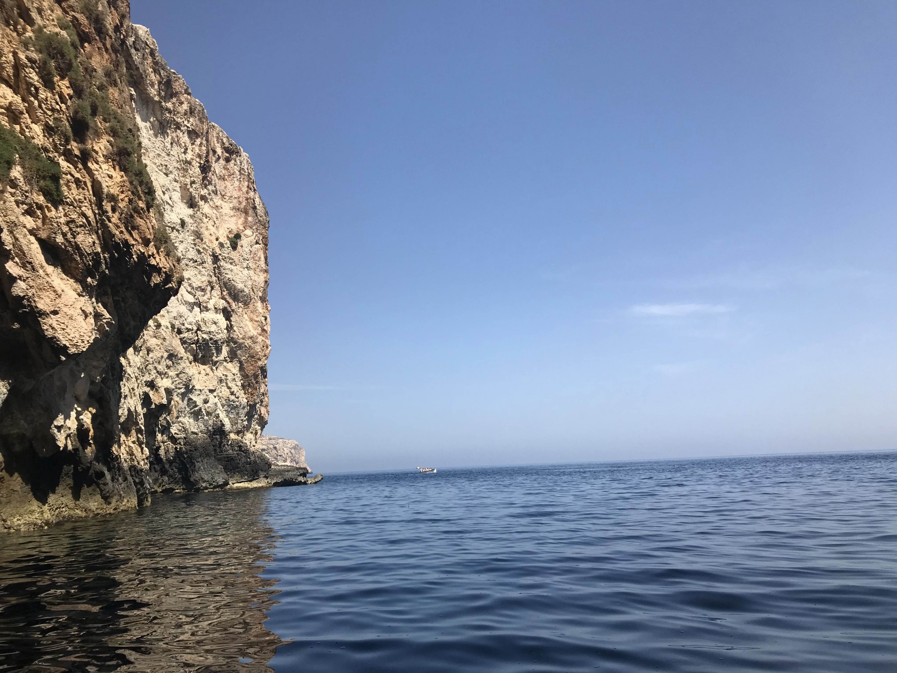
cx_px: 448
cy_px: 336
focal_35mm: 28
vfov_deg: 49.7
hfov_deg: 63.4
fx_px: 726
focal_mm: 3.99
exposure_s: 1/2994
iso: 20
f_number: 1.8
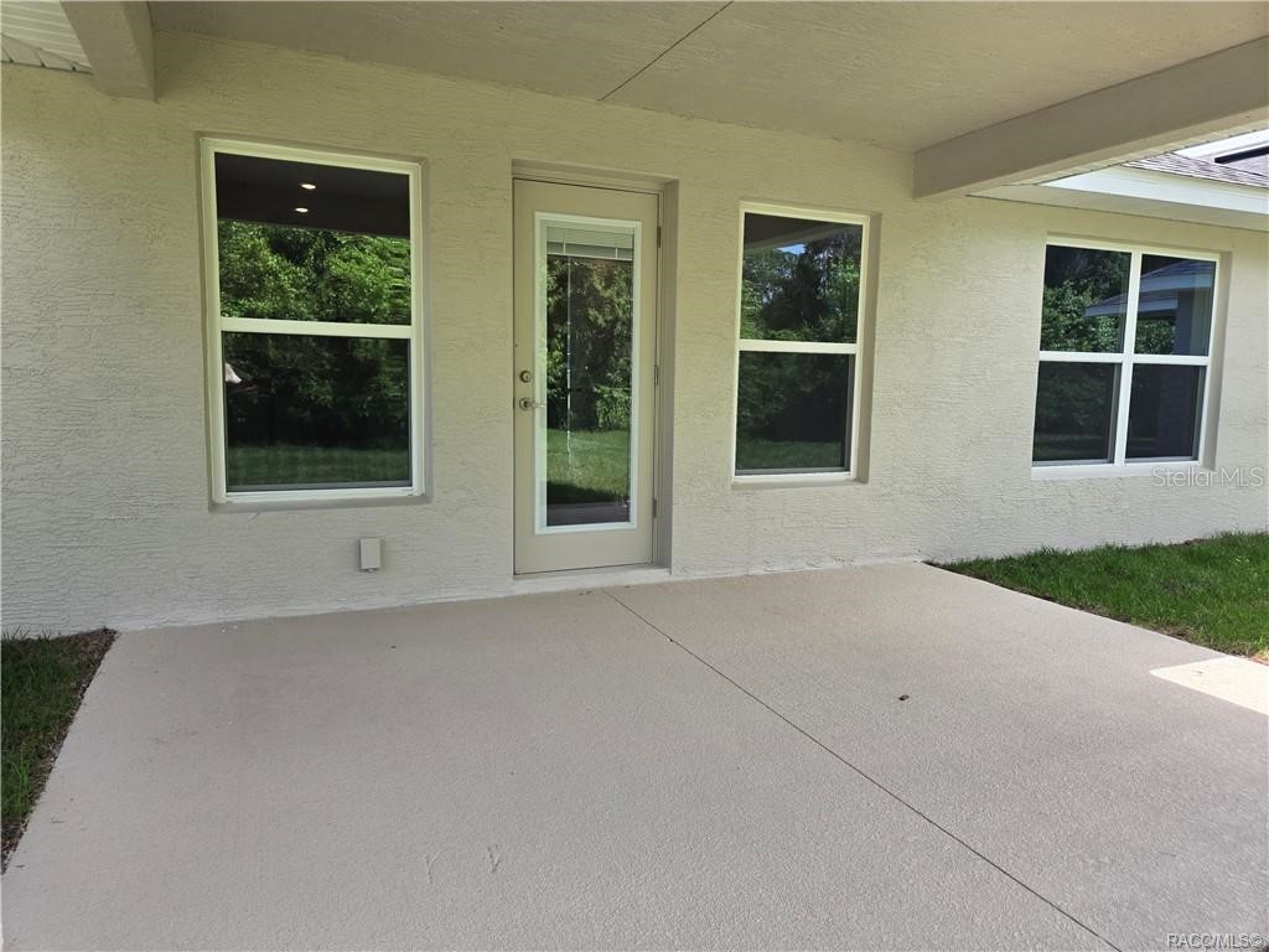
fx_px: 843
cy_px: 476
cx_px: 634
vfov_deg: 58.9
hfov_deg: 73.9
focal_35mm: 23
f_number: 1.8
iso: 25
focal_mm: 5.4
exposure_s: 1/438
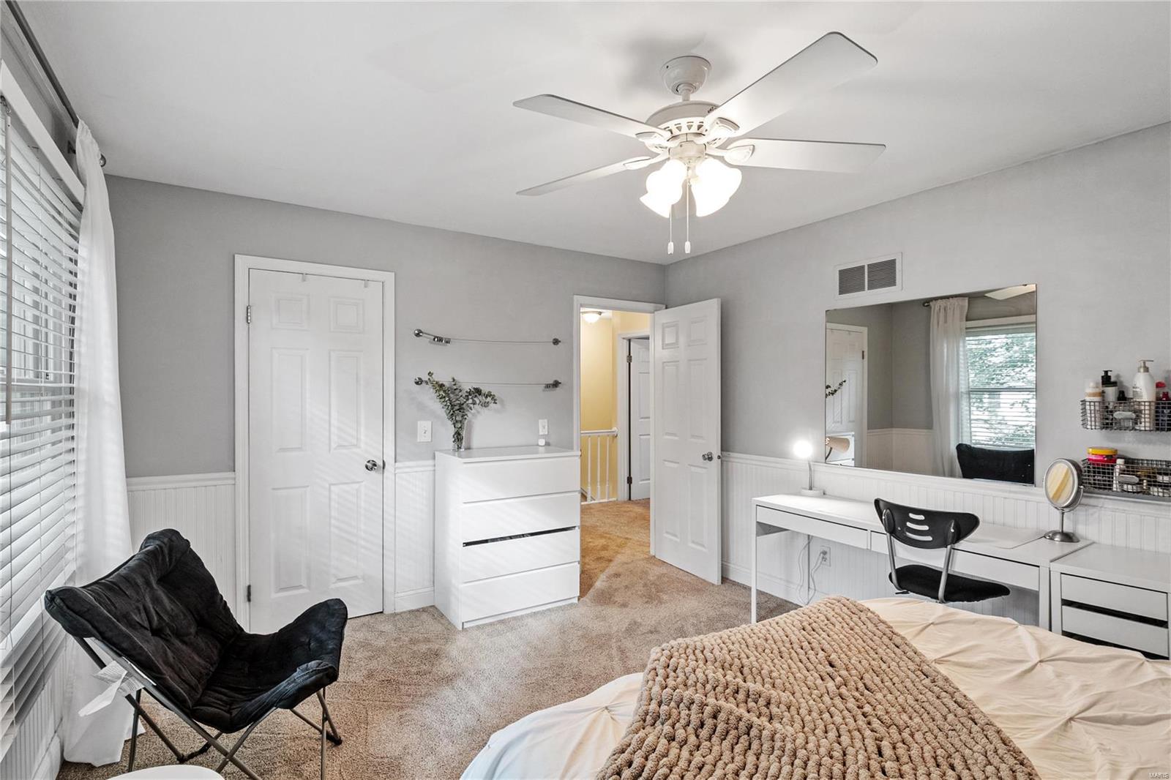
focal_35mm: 16
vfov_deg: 73.7
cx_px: 586
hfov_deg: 96.7
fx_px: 520
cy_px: 390
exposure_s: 1/6
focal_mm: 8
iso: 400
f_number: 6.3
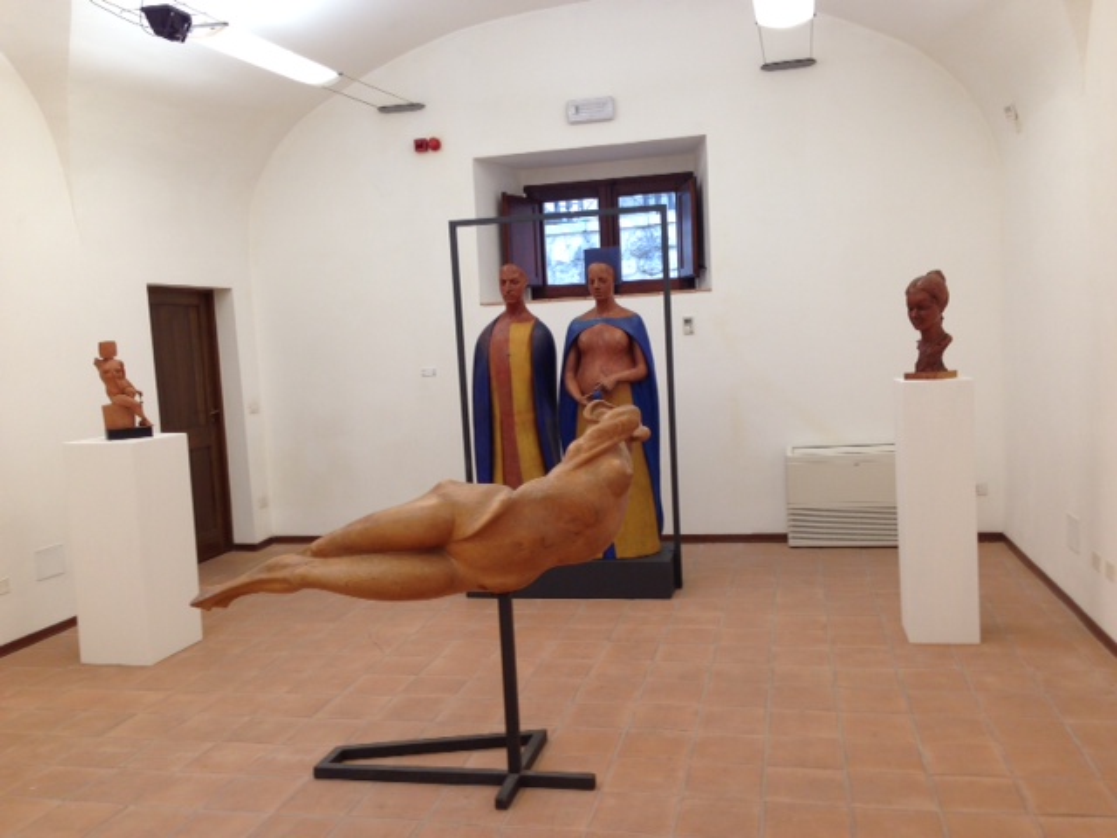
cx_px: 558
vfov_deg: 42.9
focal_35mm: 33
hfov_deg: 55.4
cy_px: 419
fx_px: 1065
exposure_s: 1/40
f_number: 2.4
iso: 50
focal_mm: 4.12
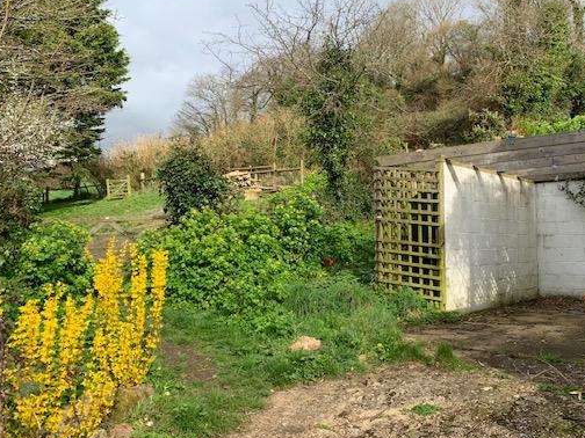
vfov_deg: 42.9
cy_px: 211
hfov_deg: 54.8
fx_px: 558
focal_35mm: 33
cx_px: 360
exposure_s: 1/1149
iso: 25
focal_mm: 4.25
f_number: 1.8
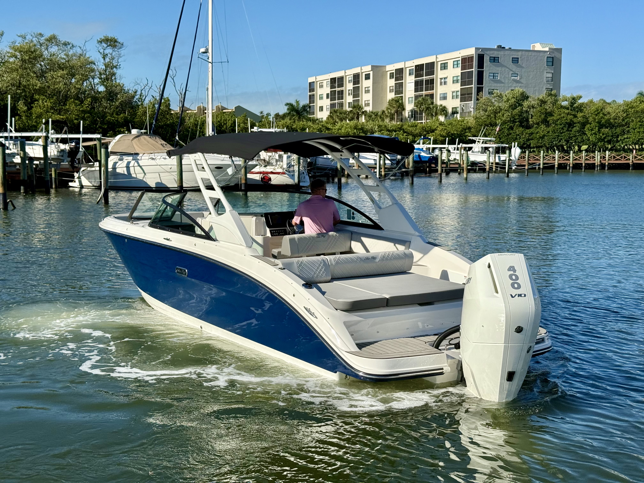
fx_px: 893
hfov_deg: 39.7
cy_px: 242
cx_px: 322
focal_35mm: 48
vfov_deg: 30.3
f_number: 1.78
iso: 64
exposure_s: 1/7143
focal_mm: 6.76
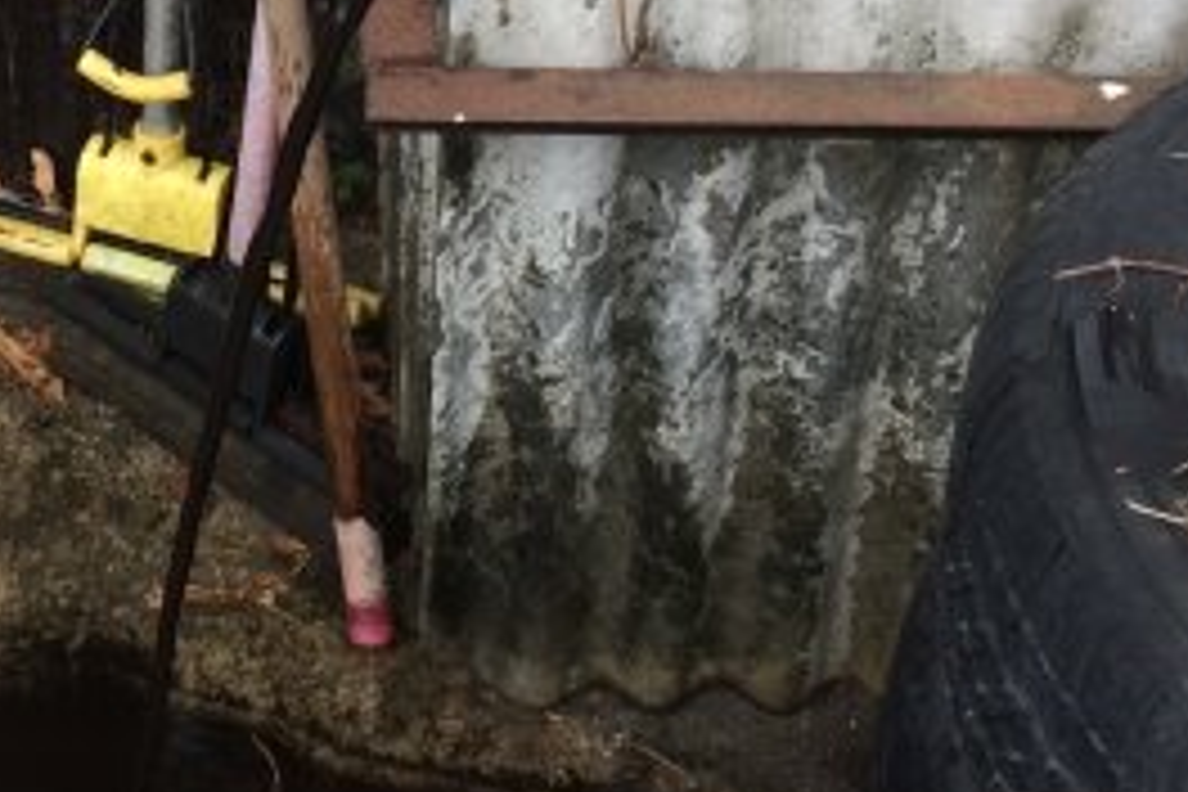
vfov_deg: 13.7
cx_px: 148
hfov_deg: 20.6
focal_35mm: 97
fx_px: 3201
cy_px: -153
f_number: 2.2
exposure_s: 1/134
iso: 32
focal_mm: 4.15
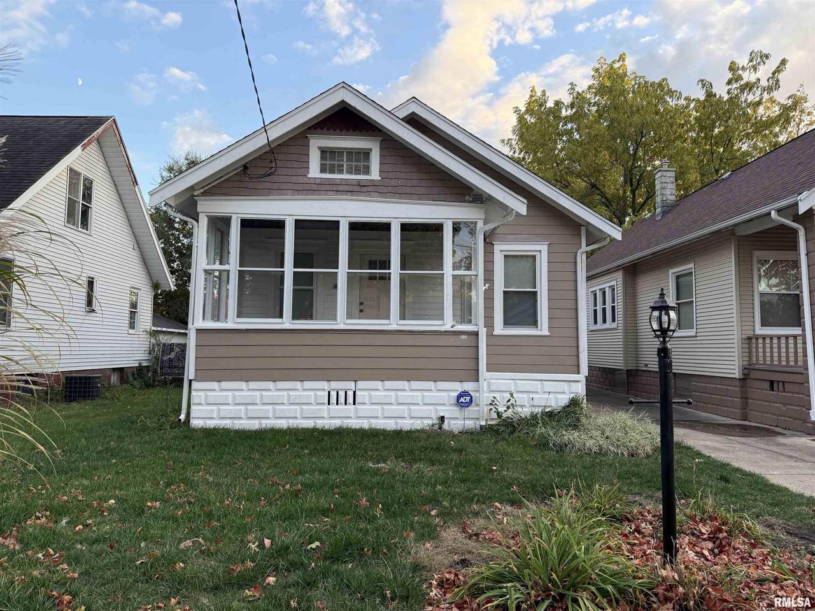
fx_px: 565
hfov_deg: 71.6
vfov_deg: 56.8
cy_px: 306
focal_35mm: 24
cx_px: 408
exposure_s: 1/484
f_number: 1.78
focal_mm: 6.76
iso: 100
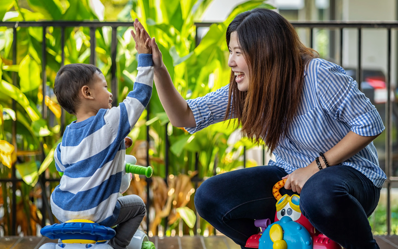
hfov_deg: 23.0
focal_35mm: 90
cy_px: 133
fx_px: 976
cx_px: 205
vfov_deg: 14.5
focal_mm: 85
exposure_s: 1/500
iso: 320
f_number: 2.5
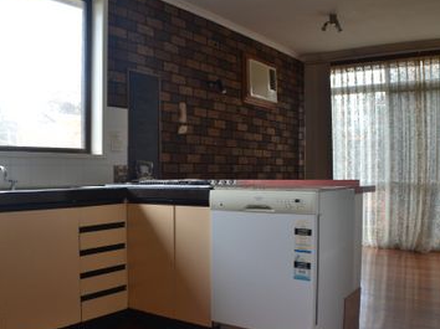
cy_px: 176
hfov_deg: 40.8
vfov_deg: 31.5
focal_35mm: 46
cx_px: 150
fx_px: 584
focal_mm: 24
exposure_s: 1/40
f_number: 7.1
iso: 400
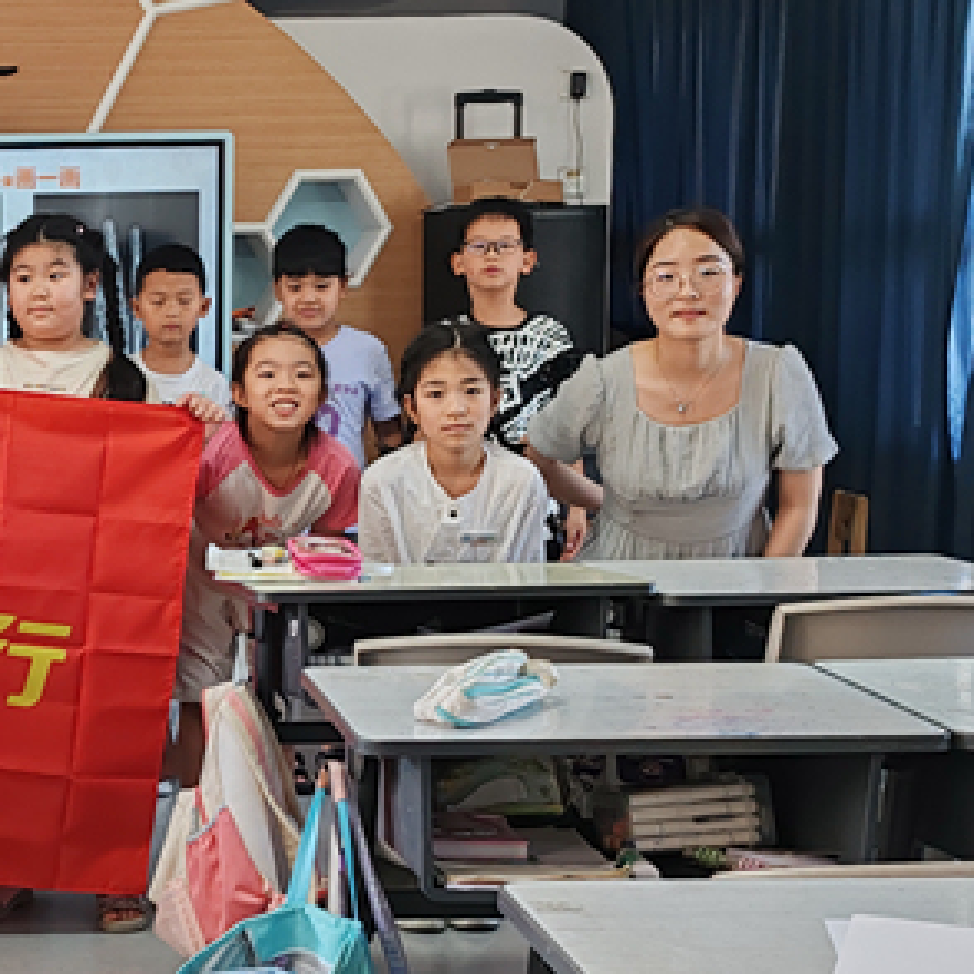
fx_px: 2069
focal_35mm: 65
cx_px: -239
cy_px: 560
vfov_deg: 26.5
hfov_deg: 23.8
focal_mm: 6.12
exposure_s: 1/100
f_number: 1.9
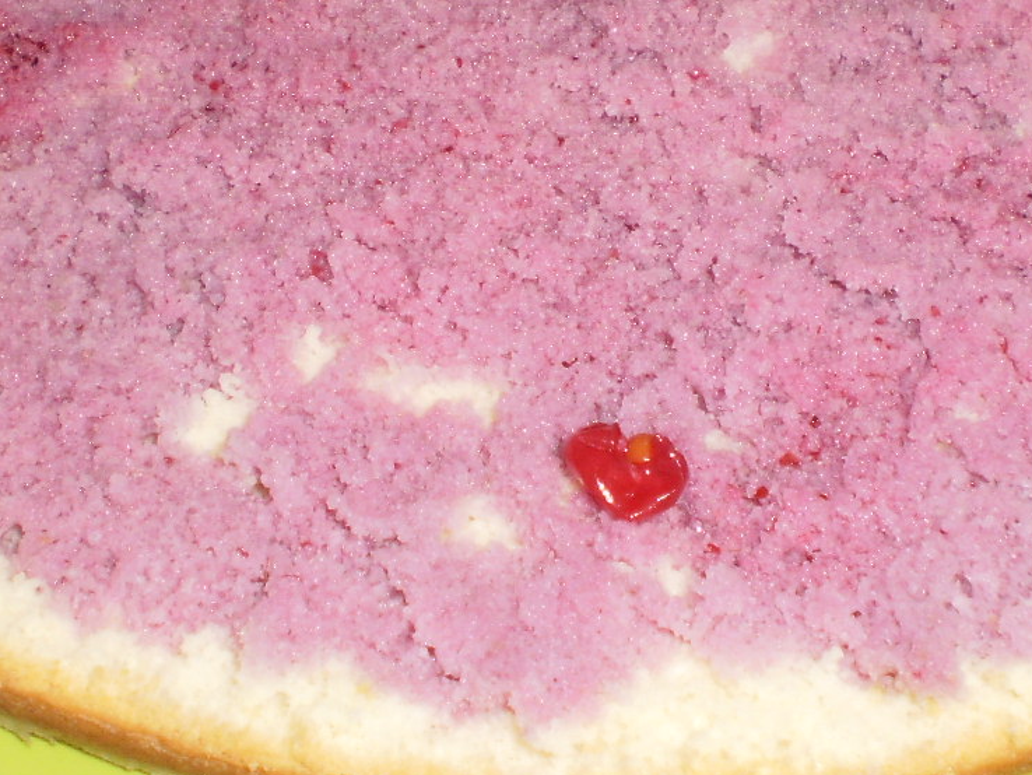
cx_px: 580
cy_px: 78
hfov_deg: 25.0
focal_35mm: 78
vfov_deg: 18.6
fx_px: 2326
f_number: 3.1
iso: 125
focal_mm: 6.3
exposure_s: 1/30
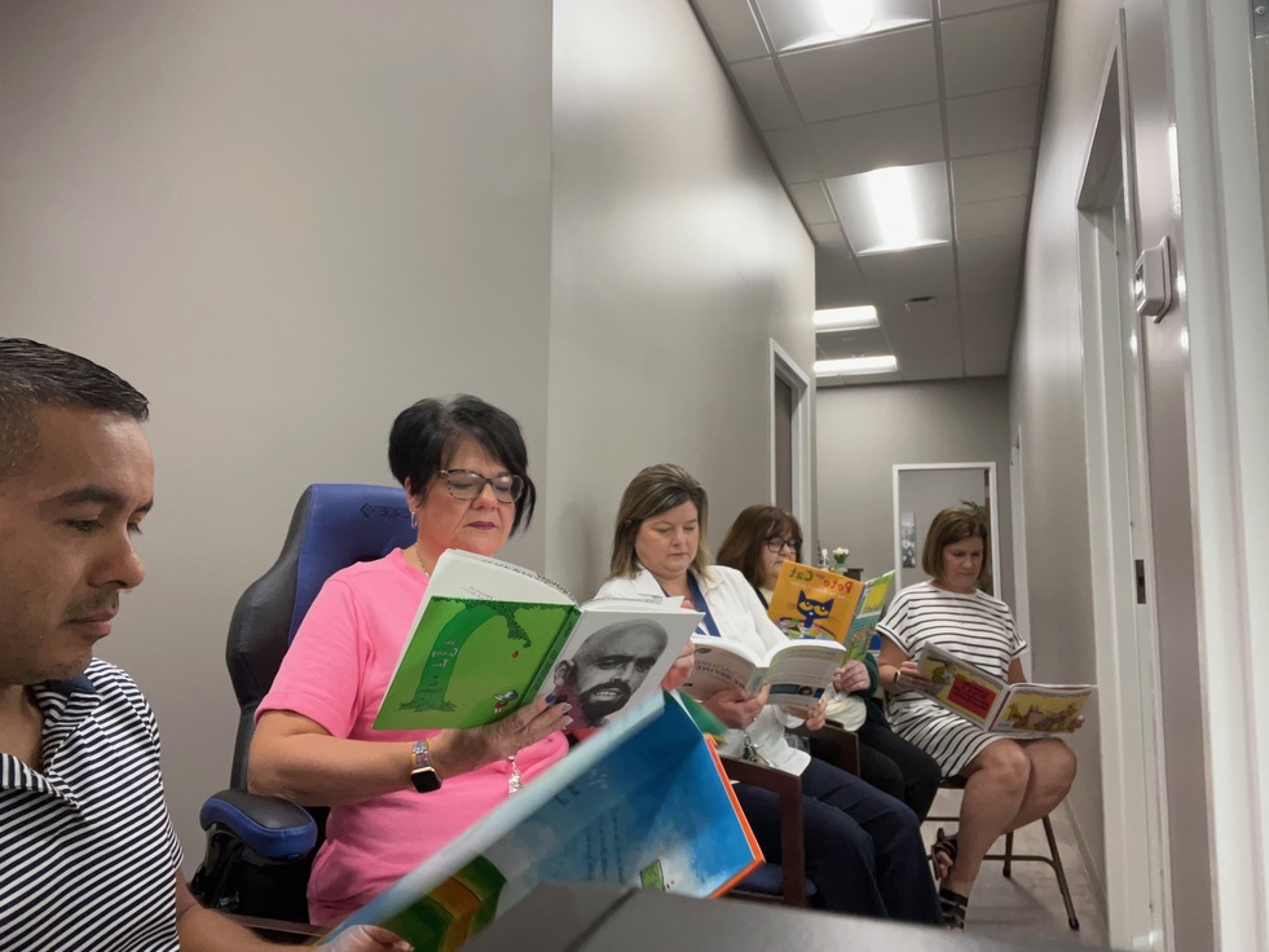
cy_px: 470
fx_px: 880
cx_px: 622
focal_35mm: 24
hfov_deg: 71.6
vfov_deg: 56.8
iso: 250
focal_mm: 2.71
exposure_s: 1/60
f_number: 2.2
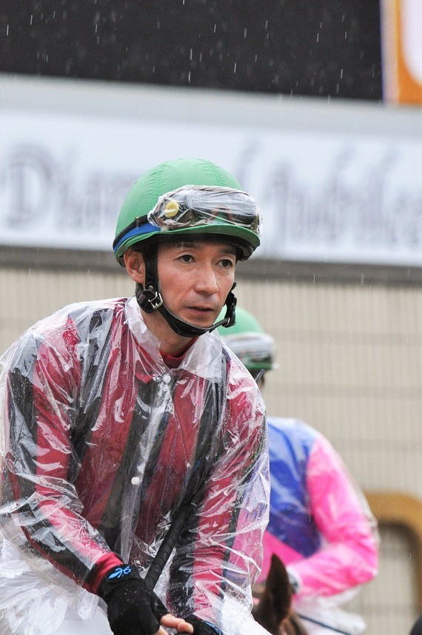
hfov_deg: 3.0
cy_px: 318
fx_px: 7931
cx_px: 211
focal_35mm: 450
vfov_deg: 4.6
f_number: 9
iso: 1600
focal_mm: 300
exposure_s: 1/400
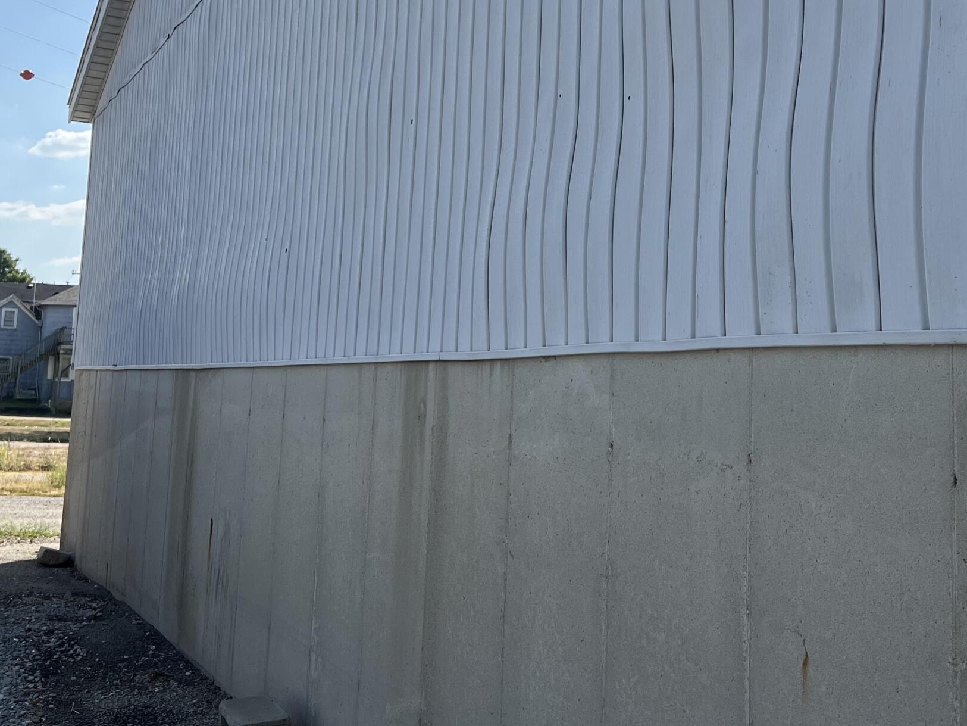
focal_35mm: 48
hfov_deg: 39.5
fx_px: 1341
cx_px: 584
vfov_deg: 29.9
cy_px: 202
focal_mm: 5.7
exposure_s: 1/4115
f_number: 1.5
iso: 50
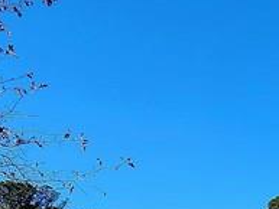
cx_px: 270
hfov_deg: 26.8
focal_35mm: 69
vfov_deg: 18.4
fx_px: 556
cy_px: 332
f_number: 2.2
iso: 50
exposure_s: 1/1111
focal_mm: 2.2
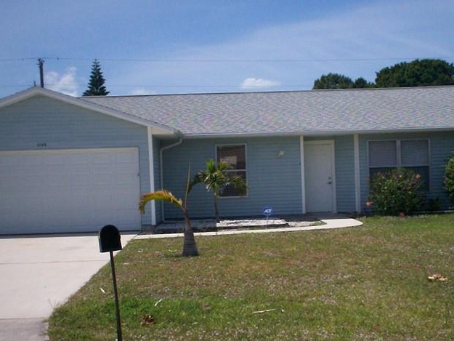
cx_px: 257
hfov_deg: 32.6
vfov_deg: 24.8
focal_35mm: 59
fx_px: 774
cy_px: 198
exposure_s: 1/1199
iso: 100
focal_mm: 6
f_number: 4.5
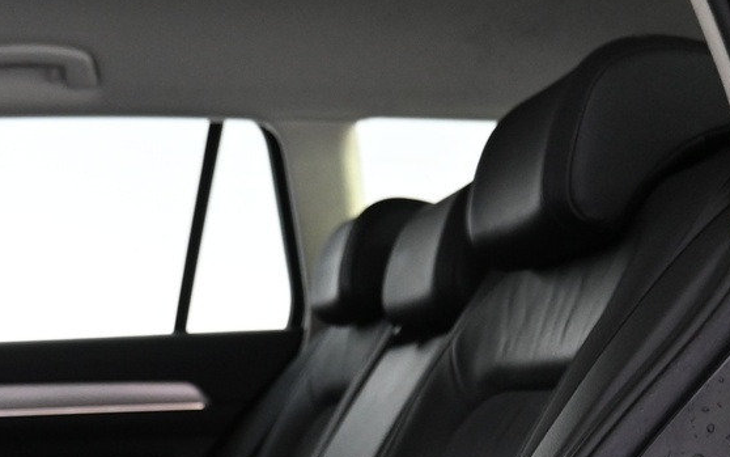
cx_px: -55
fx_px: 1413
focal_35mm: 71
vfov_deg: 17.2
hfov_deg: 26.8
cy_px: 606
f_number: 3.5
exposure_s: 1/25
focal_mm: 16
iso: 1600
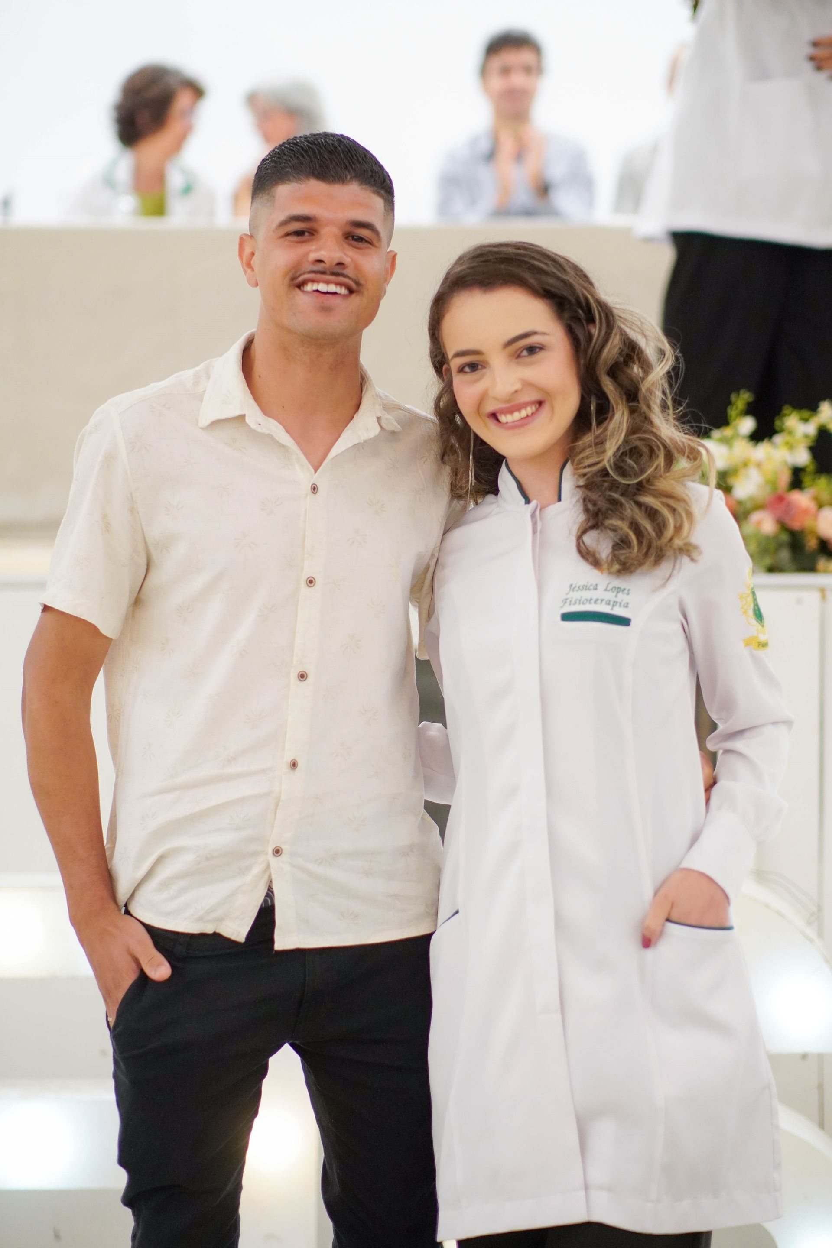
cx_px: 416
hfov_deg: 16.3
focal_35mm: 84
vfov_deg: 24.2
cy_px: 624
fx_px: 2912
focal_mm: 56
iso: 1000
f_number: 1.4
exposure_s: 1/250
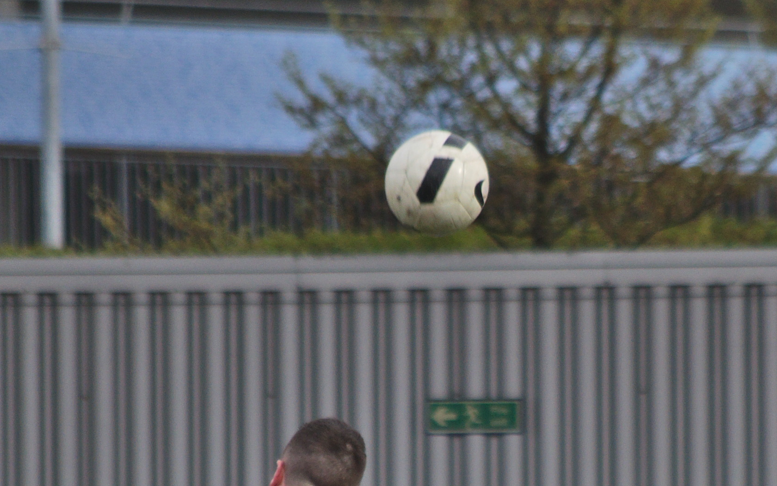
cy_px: 604
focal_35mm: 1092
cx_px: 666
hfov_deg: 1.9
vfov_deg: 1.2
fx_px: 23124
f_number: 5.6
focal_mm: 200
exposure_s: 1/800
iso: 640
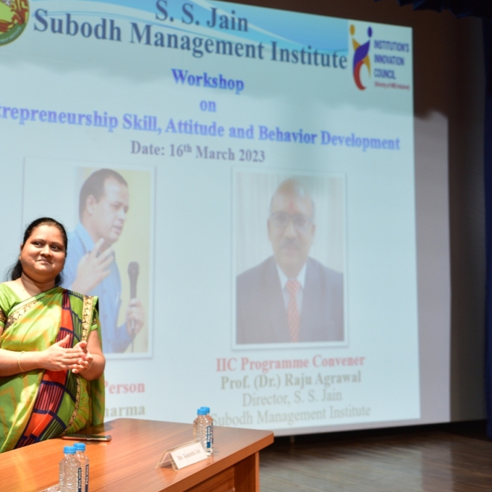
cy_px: 204
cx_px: 4
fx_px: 917
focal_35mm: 57
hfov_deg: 28.3
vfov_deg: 30.0
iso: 200
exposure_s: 1/20
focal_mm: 31
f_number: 4
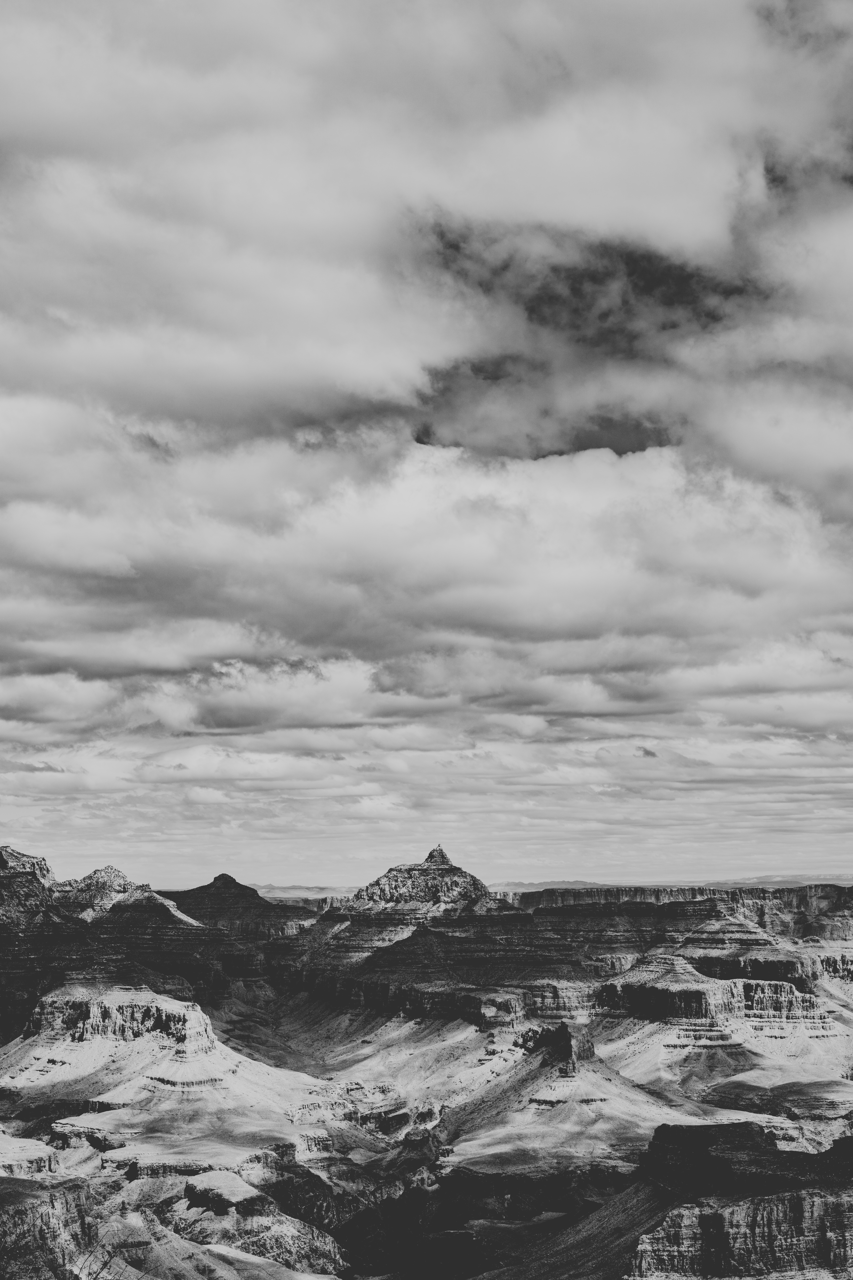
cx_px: 426
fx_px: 2488
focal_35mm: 70
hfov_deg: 19.5
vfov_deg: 28.8
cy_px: 640
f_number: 10
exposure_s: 1/320
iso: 100
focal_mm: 70
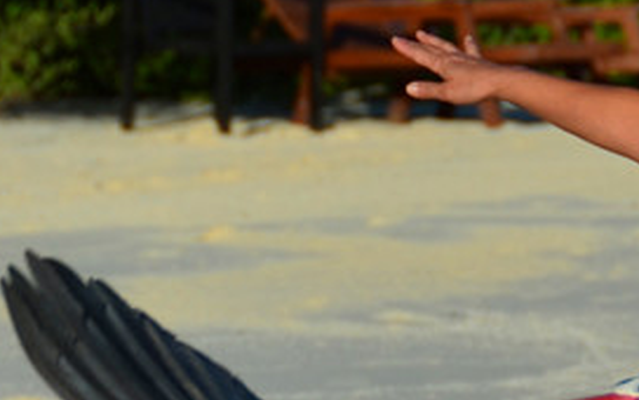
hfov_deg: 3.9
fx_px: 9282
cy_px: 534
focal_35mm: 533
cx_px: 445
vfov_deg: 2.5
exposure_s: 1/1250
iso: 100
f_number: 5
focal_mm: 82
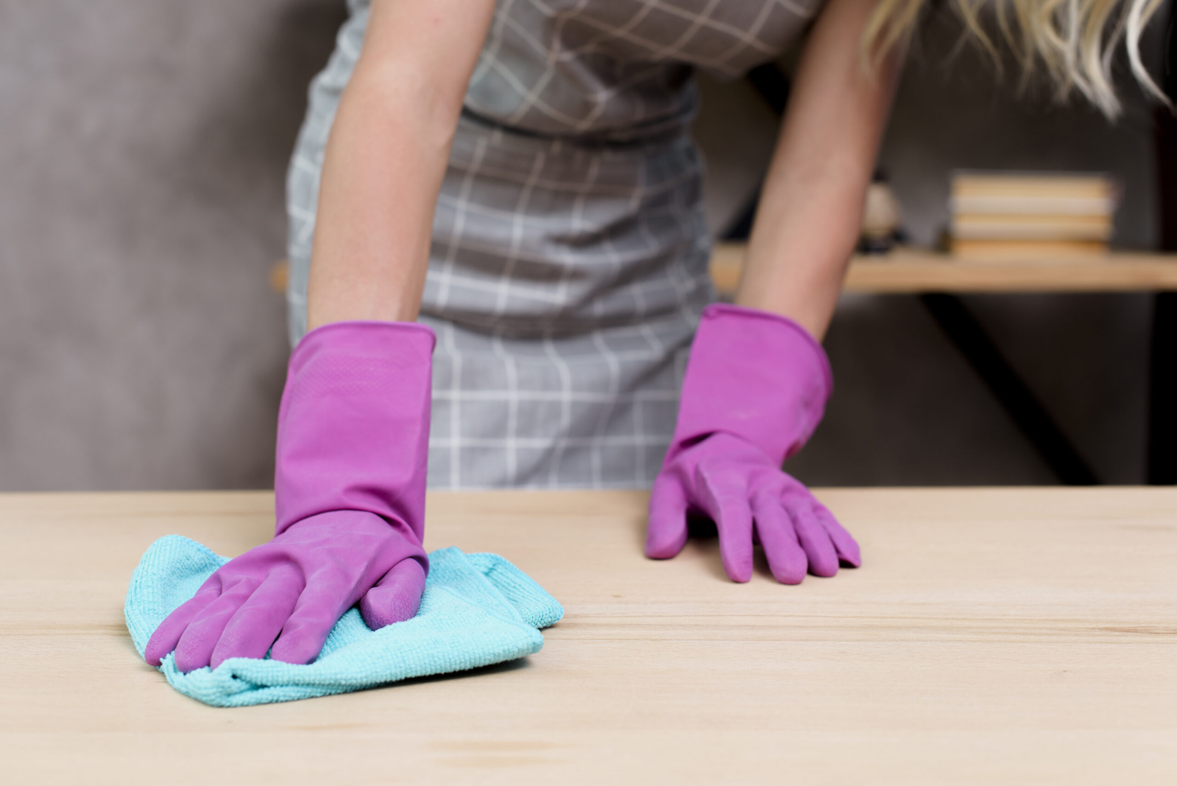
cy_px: 393
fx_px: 1635
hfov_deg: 39.6
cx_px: 588
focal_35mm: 50
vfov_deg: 27.0
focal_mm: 50
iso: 160
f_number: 4.5
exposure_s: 1/160
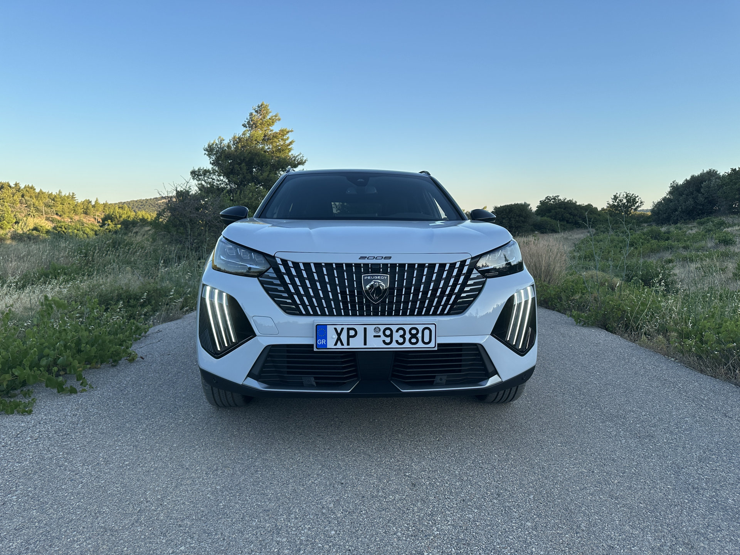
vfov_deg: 56.8
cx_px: 370
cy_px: 278
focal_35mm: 24
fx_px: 513
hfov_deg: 71.6
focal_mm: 6.86
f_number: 1.78
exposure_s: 1/1339
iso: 80
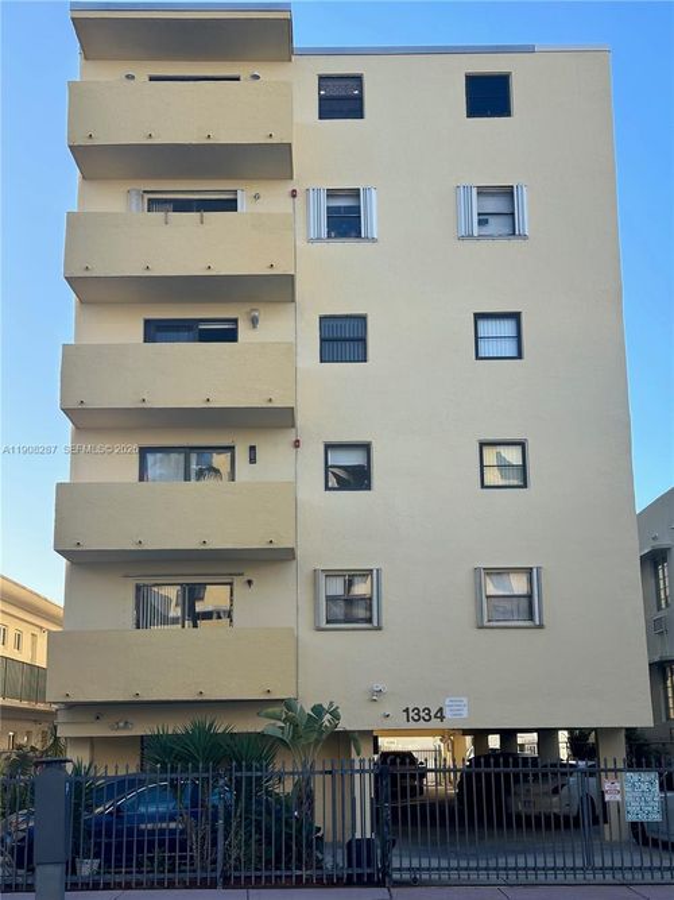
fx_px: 1247
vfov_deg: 39.7
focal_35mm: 48
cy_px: 450
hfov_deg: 30.3
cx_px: 337
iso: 64
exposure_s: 1/1323
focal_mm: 6.86
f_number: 1.78
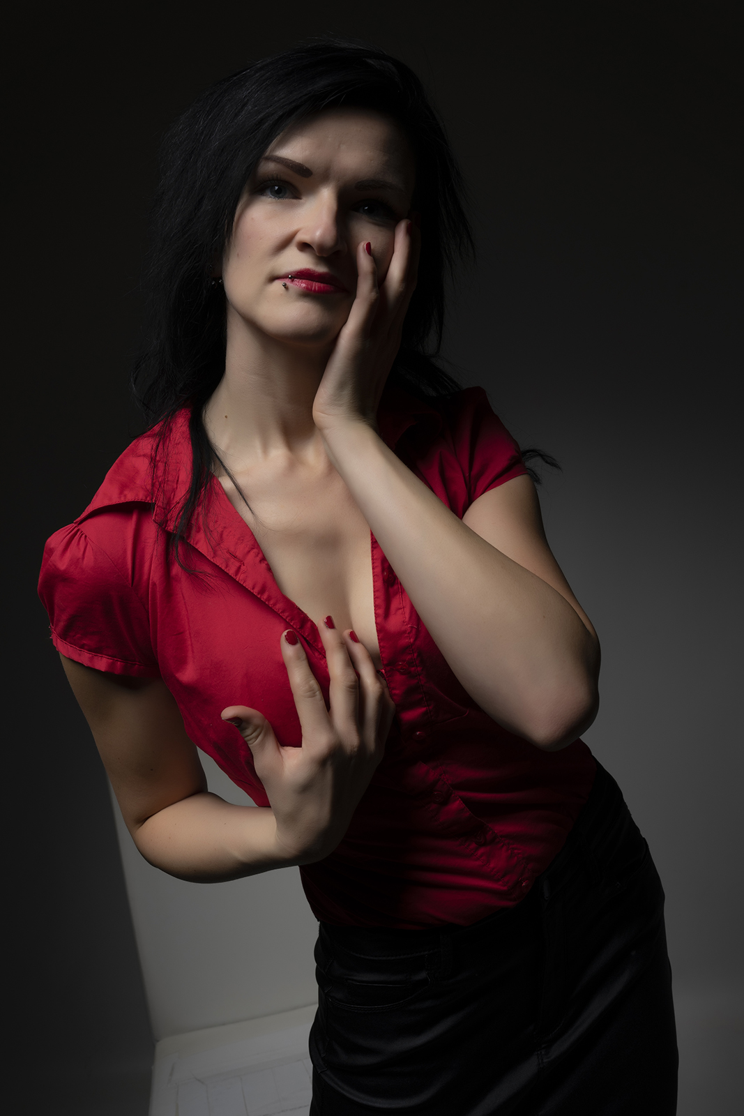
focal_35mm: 35
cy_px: 558
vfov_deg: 54.4
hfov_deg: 37.9
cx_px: 372
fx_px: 1085
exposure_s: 1/200
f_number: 9
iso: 100
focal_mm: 35
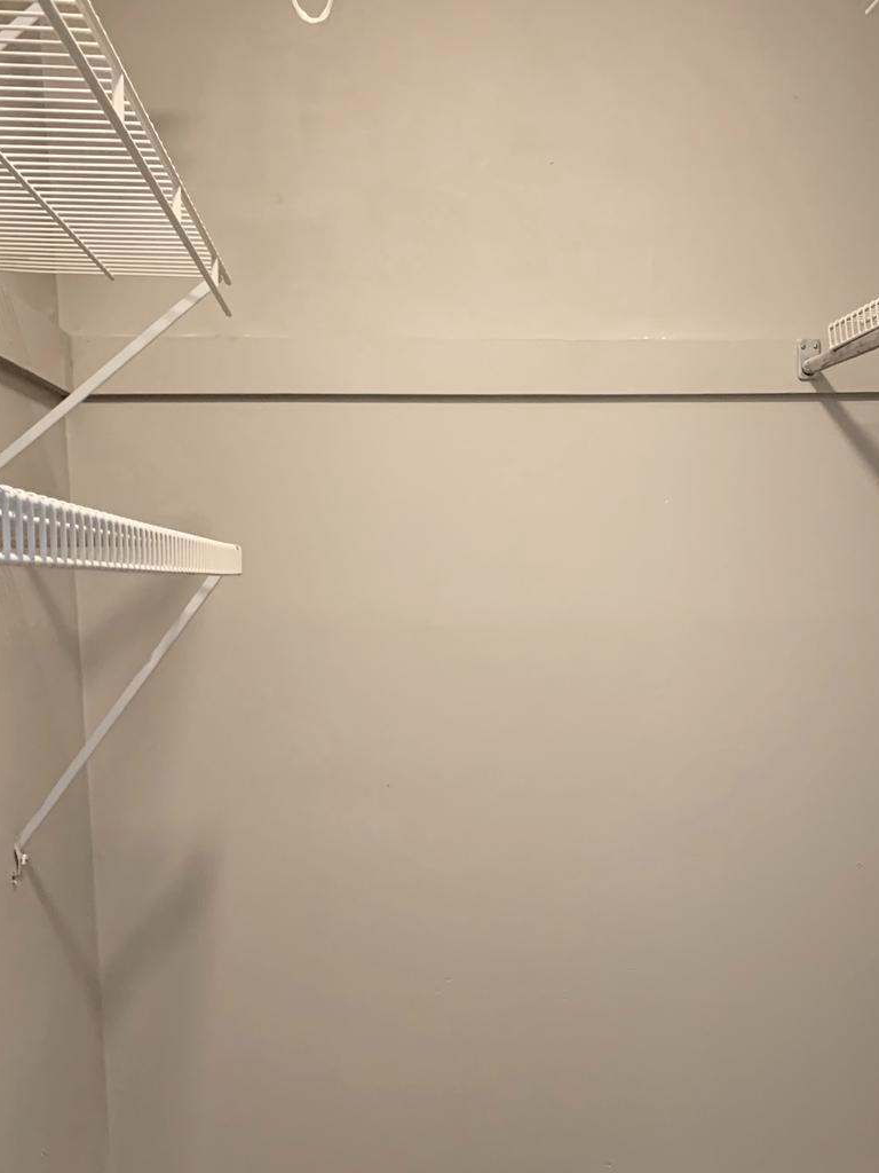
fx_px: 1320
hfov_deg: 36.6
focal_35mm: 39
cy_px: 715
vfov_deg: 47.5
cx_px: 563
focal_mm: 4.25
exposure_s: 1/60
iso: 160
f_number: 1.8
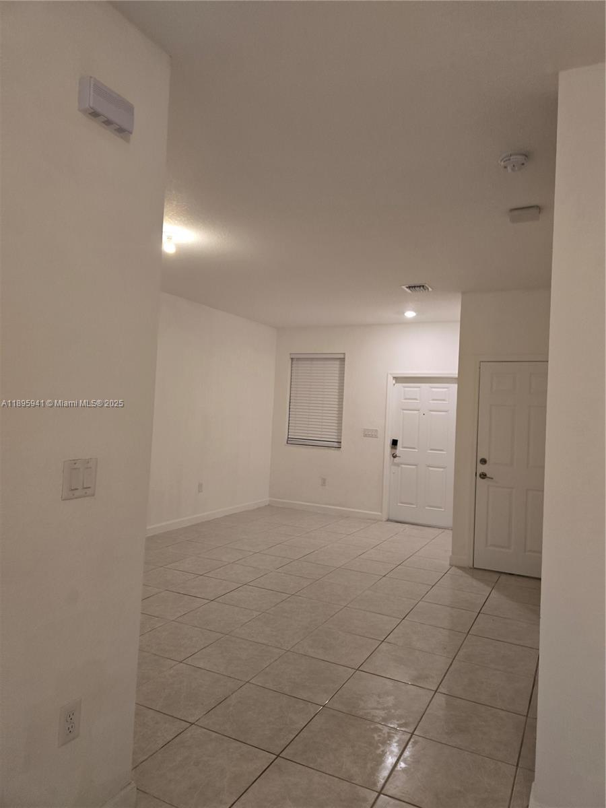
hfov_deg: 58.9
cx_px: 303
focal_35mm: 23
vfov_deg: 73.9
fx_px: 537
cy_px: 404
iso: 320
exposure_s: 1/100
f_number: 1.7
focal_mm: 6.3
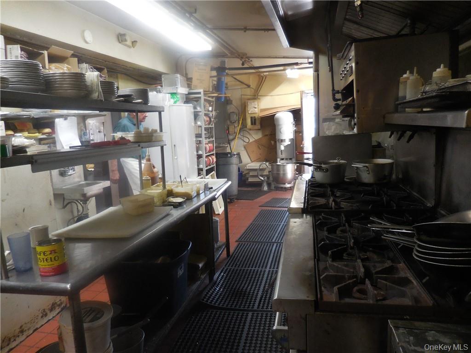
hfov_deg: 69.4
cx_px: 236
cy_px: 176
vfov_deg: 54.9
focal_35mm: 25
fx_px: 340
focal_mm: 4.5
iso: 280
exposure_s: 1/30
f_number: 3.3
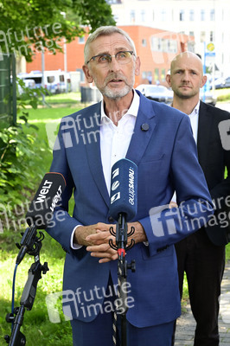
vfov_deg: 28.9
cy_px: 173
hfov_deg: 19.4
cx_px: 115
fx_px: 672
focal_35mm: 70
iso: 1000
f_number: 8
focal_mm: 70
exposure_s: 1/200
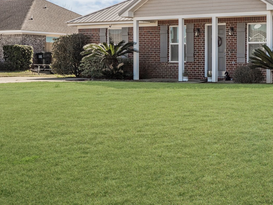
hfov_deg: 29.1
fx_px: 497
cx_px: 259
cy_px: 77
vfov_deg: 23.2
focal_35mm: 63
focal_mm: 16
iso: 320
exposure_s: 1/5000
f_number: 2.5
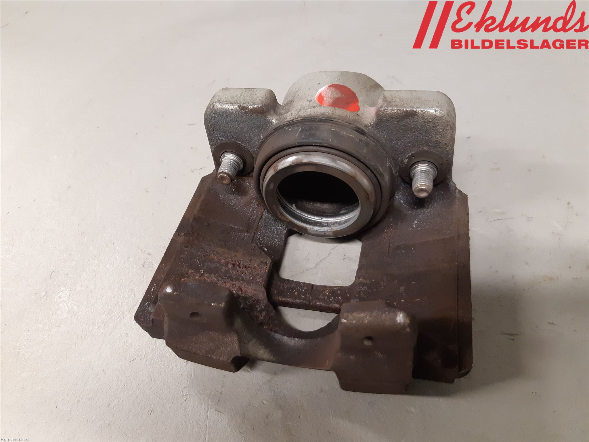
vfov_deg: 53.1
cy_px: 221
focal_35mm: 26
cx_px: 294
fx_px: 442
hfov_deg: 67.3
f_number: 1.7
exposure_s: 1/50
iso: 250
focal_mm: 3.93
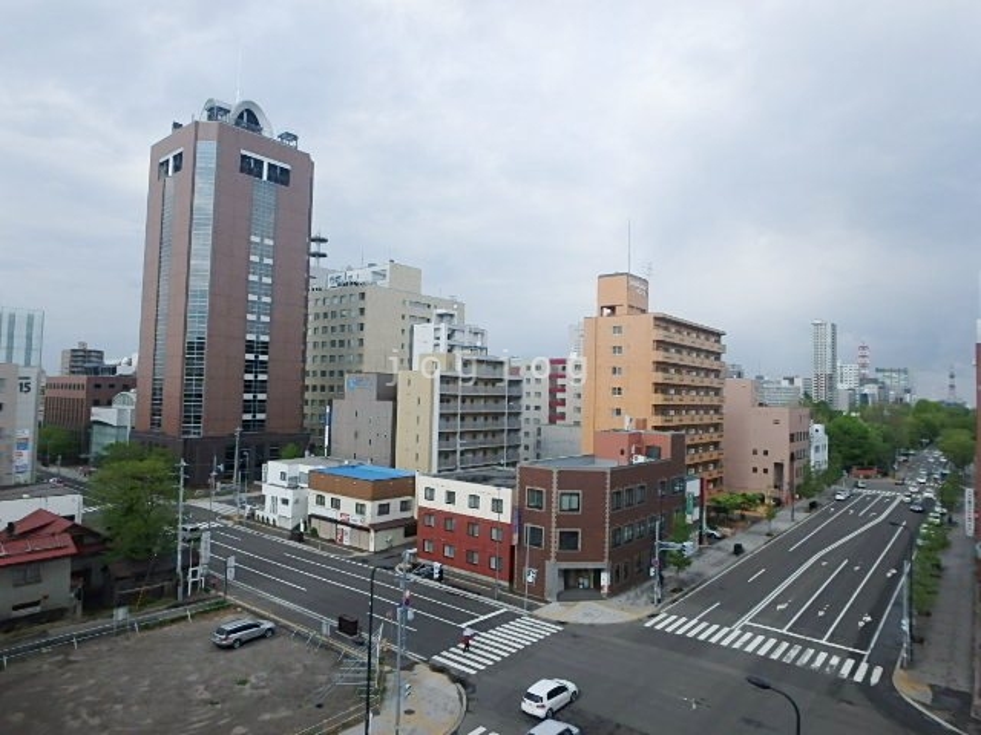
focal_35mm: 21
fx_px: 595
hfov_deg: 79.0
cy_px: 368
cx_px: 490
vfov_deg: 63.4
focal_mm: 3.7
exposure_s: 1/400
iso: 125
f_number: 6
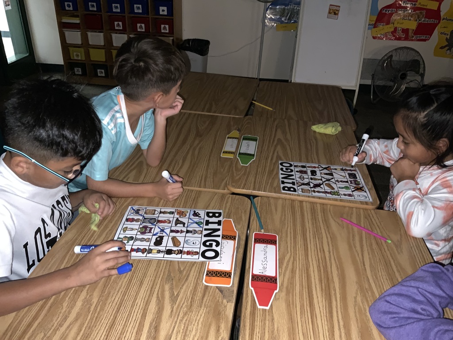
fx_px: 380
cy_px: 170
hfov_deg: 61.7
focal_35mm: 29
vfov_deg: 48.2
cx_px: 226
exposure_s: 1/19
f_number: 1.8
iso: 160
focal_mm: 3
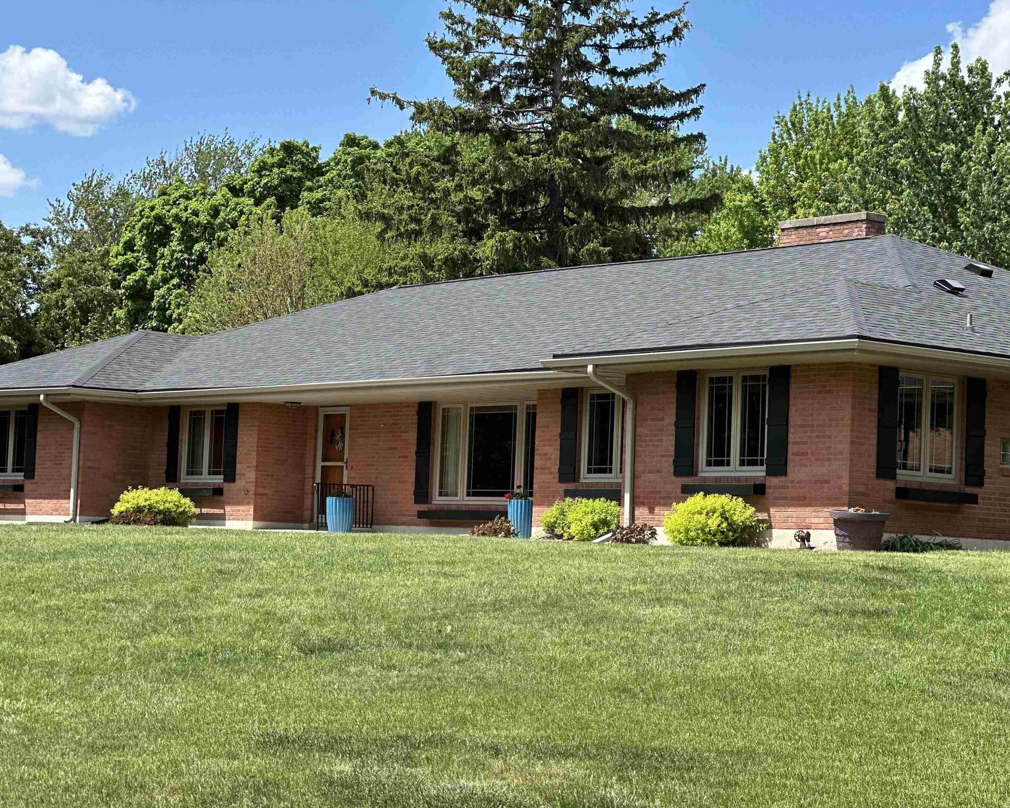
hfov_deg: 23.6
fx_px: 2421
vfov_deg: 18.9
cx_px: 536
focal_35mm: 81
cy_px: 401
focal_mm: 9
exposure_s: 1/354
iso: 32
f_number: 2.8
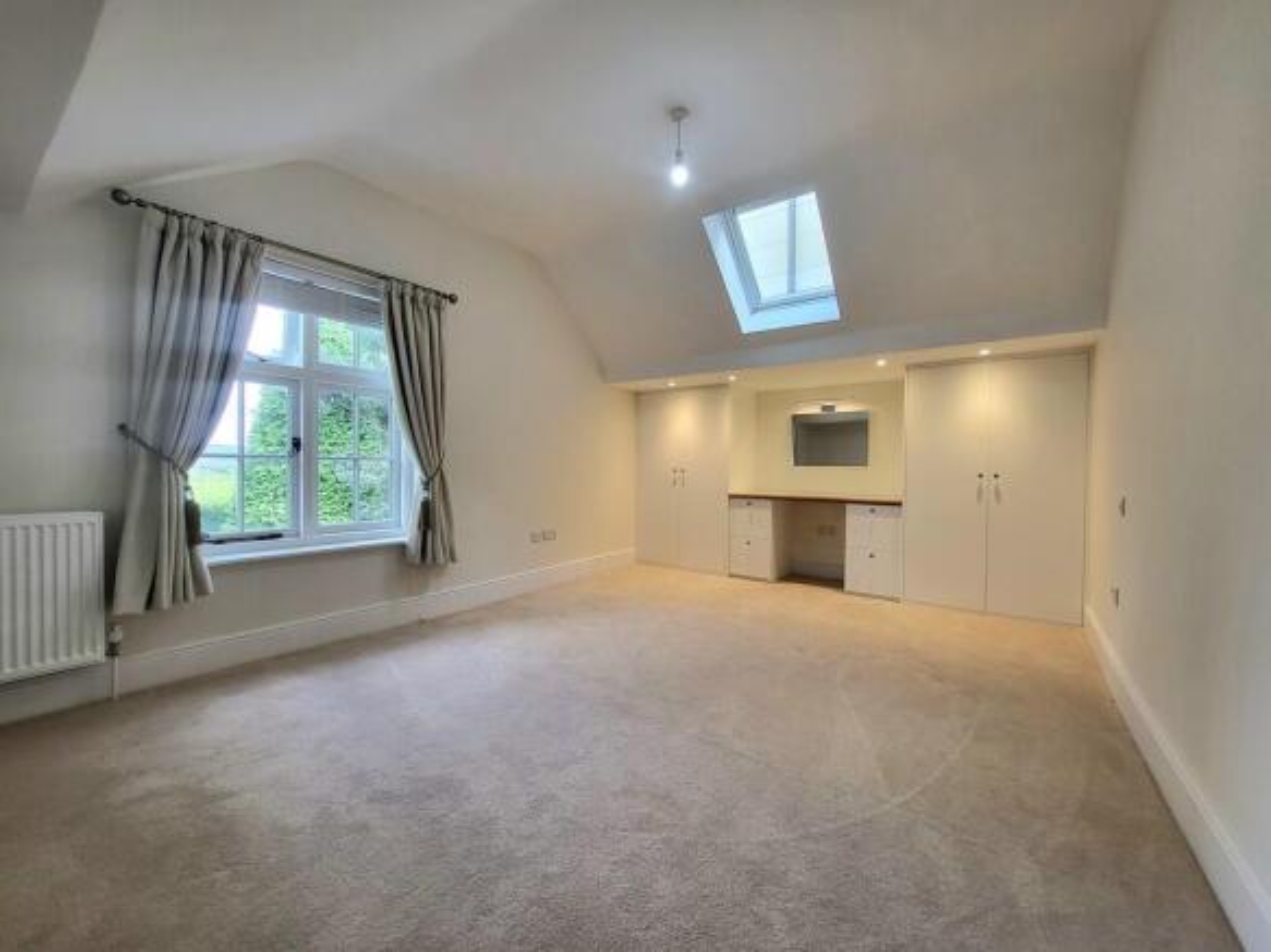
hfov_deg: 106.2
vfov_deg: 89.9
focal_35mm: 13
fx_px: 477
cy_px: 476
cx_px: 636
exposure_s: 1/50
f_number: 2.2
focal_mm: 1.74
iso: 64
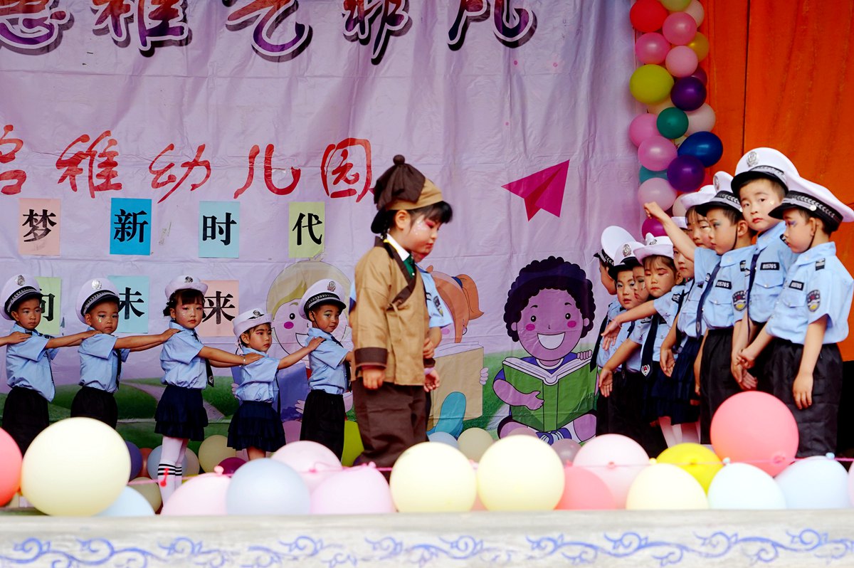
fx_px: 1920
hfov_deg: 25.1
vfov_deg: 16.8
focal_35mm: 81
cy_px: 284
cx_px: 427
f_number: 6.7
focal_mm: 81
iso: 500
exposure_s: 1/500
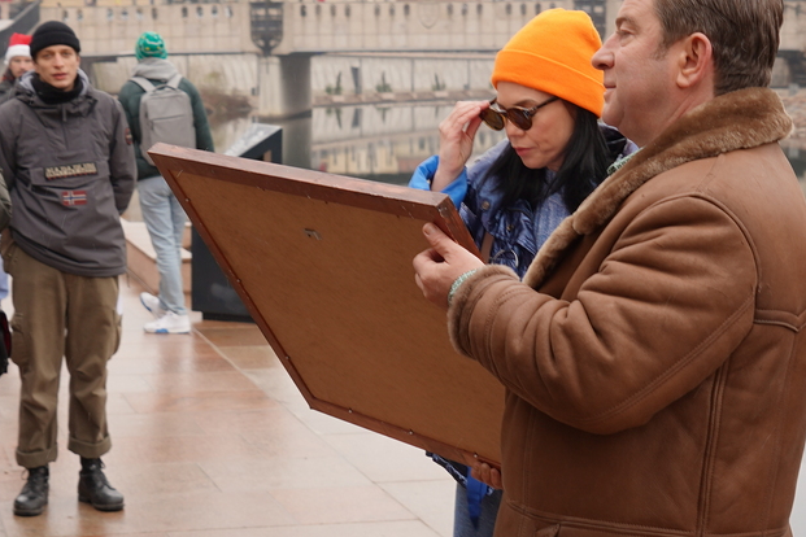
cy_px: 228
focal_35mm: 87
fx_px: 1948
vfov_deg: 15.7
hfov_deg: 23.4
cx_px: 378
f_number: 5.6
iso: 100
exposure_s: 1/80
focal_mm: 36
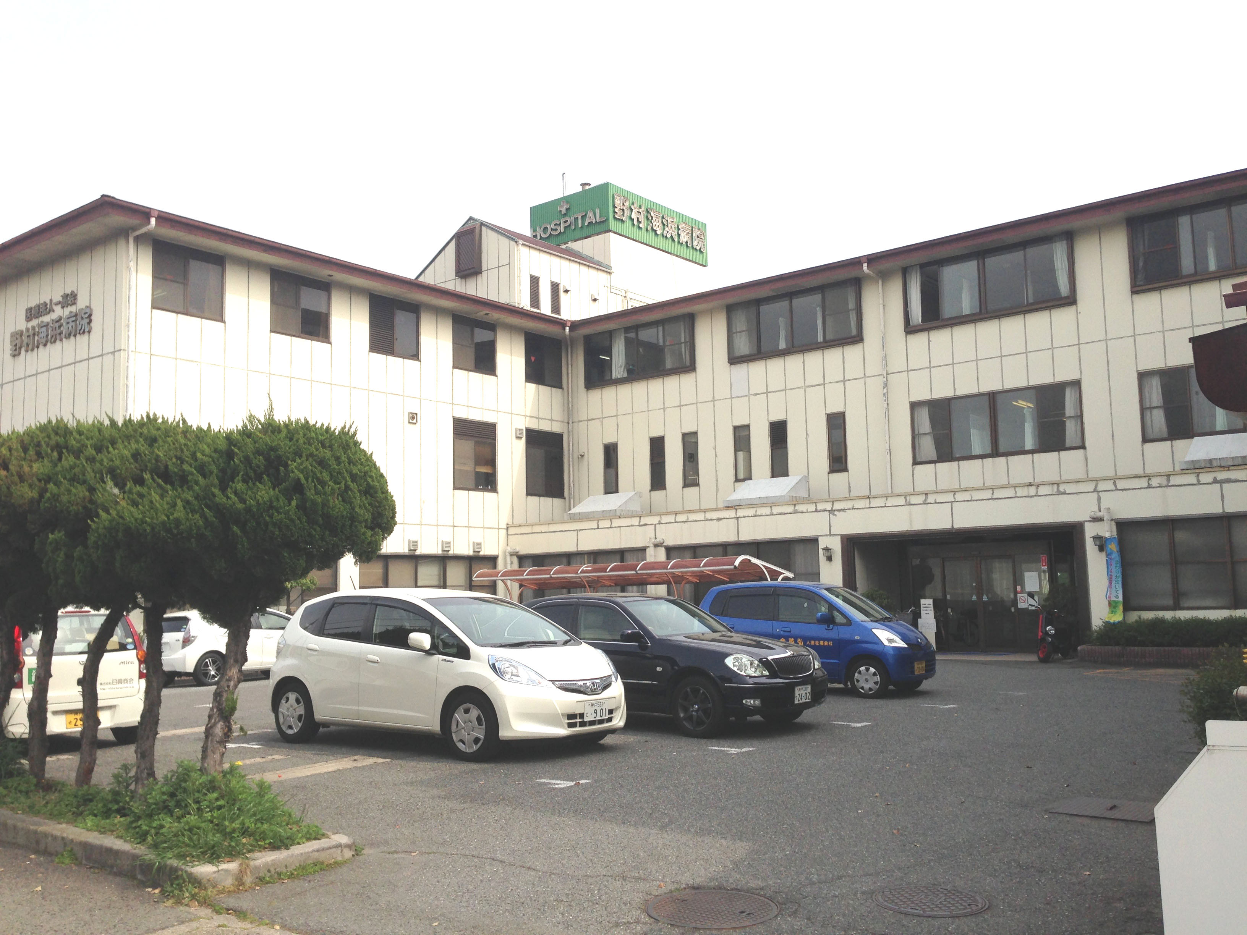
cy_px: 468
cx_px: 624
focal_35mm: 33
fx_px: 1189
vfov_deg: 42.9
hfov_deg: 55.4
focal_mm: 4.13
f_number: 2.4
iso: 50
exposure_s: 1/1391
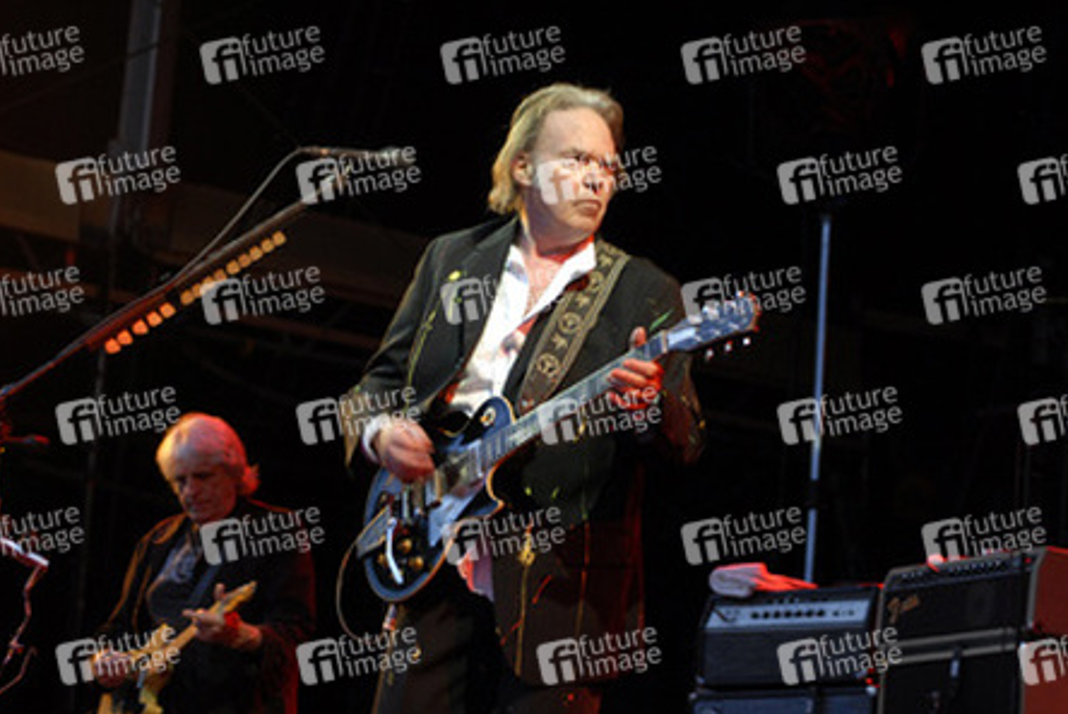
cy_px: 356
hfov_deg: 18.0
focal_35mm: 114
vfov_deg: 12.1
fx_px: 3371
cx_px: 532
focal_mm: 75
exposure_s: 1/60
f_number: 5.6
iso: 1000
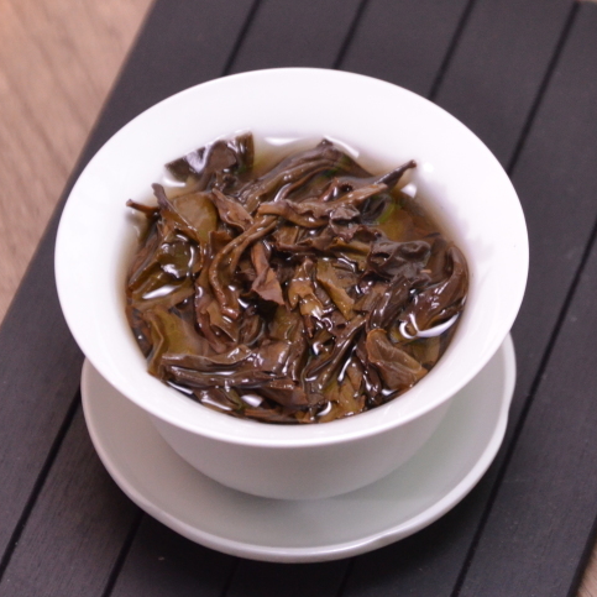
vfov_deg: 6.2
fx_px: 5520
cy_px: 237
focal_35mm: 283
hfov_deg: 6.2
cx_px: 417
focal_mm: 105
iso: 2000
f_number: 5.6
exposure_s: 1/50
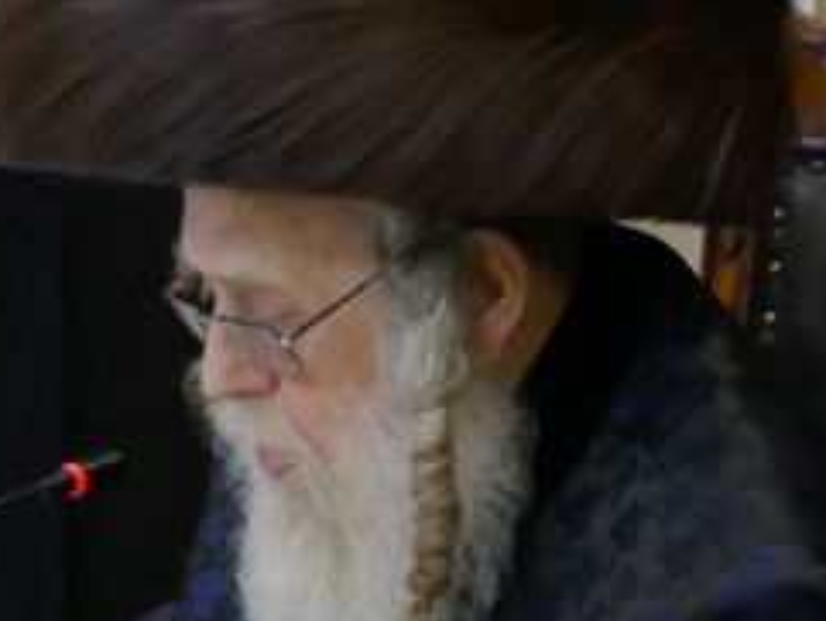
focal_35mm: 279
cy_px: 609
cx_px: 322
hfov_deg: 7.1
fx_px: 6661
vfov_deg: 5.3
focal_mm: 18.2
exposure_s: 1/80
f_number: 4.1
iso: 1000
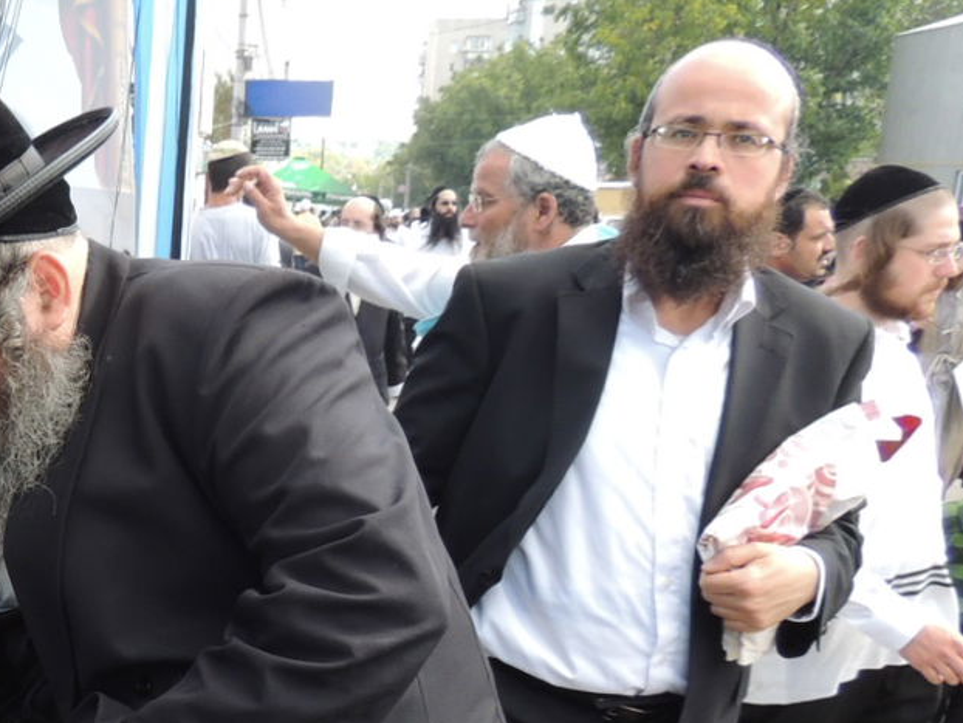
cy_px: 639
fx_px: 1503
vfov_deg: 26.2
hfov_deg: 32.4
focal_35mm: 54
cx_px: -23
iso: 180
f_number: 3
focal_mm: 4.3
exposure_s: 1/250
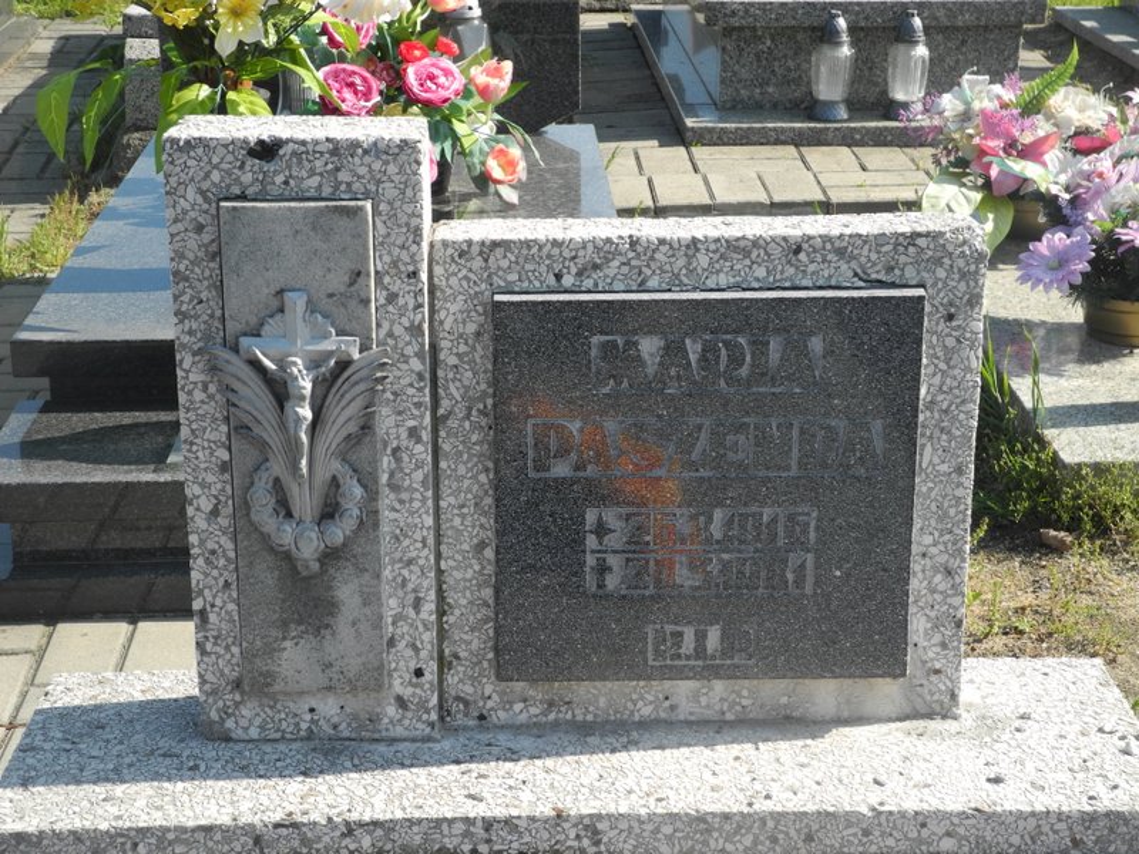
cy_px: 427
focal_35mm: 68
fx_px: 2237
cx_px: 570
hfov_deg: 28.6
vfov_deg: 21.6
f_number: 4
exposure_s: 1/400
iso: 100
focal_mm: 14.5
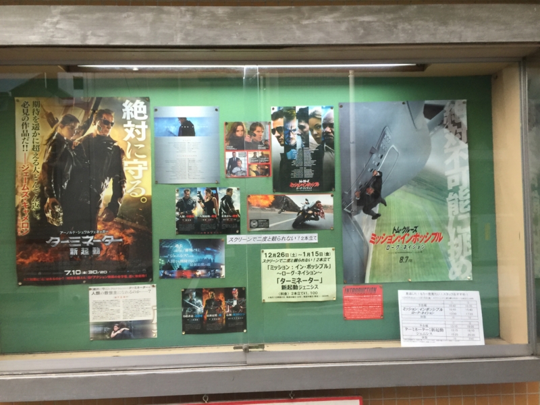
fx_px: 452
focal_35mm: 29
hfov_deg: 61.7
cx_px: 270
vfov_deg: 48.2
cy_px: 202
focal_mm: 4.15
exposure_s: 1/30
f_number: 2.2
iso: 50
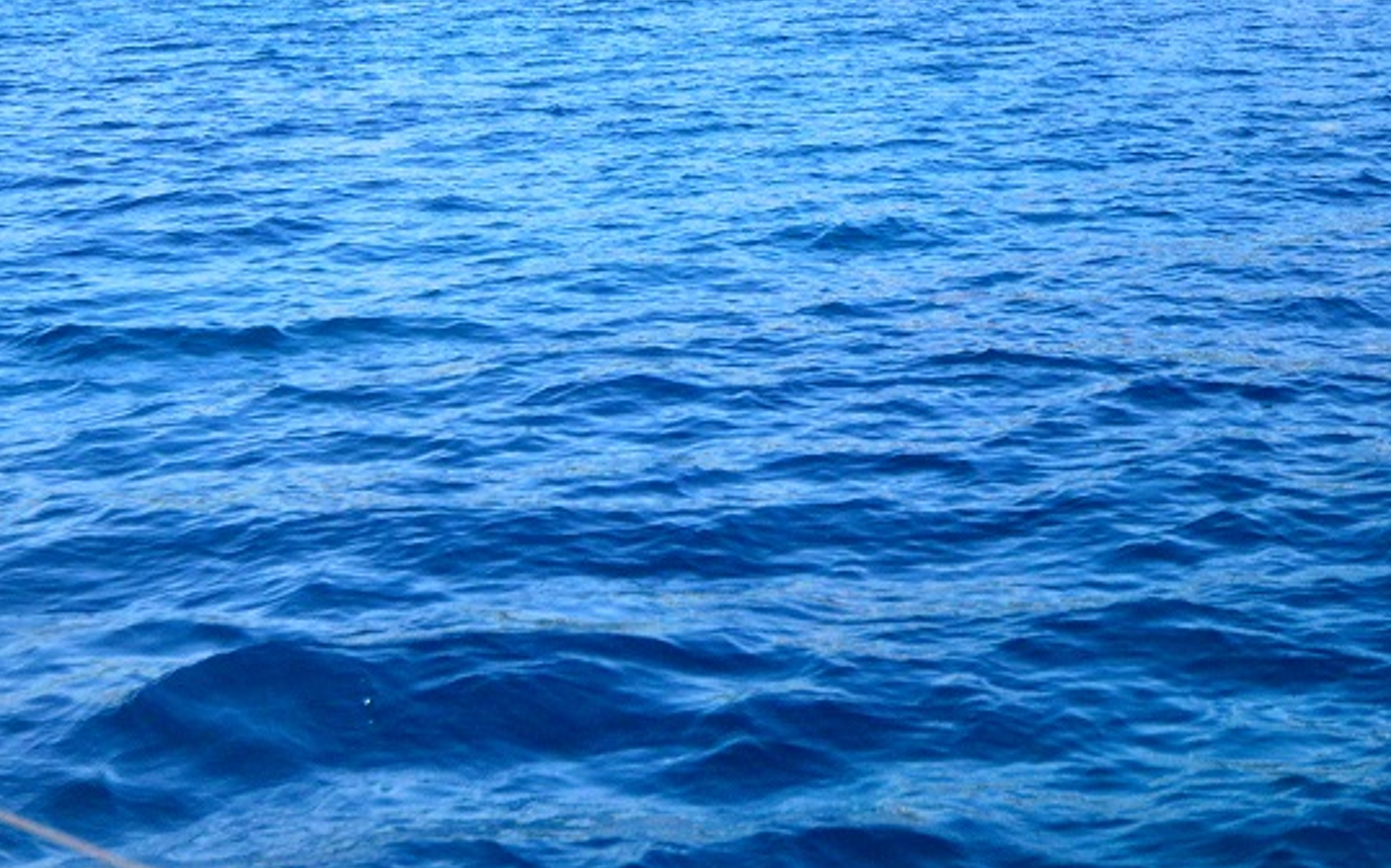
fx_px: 2577
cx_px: 712
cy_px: 97
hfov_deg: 30.2
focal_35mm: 68
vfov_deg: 18.8
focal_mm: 24
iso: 2200
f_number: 4
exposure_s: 1/8000
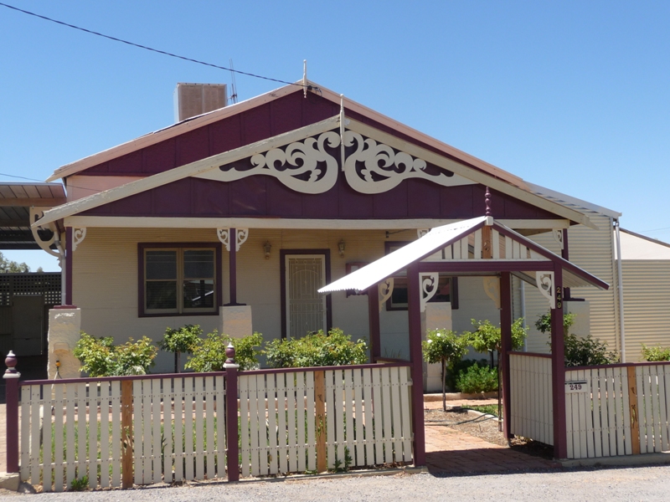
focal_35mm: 43
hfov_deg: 43.9
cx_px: 335
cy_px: 251
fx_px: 832
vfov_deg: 33.6
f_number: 4
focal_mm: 7.1
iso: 100
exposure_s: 1/640
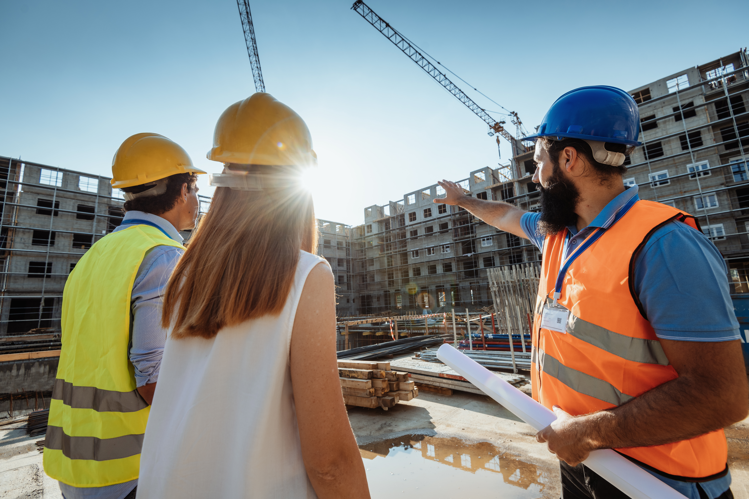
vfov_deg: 73.7
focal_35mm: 16
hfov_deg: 96.7
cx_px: 374
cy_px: 250
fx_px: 333
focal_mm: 16
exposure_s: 1/500
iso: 160
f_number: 6.3
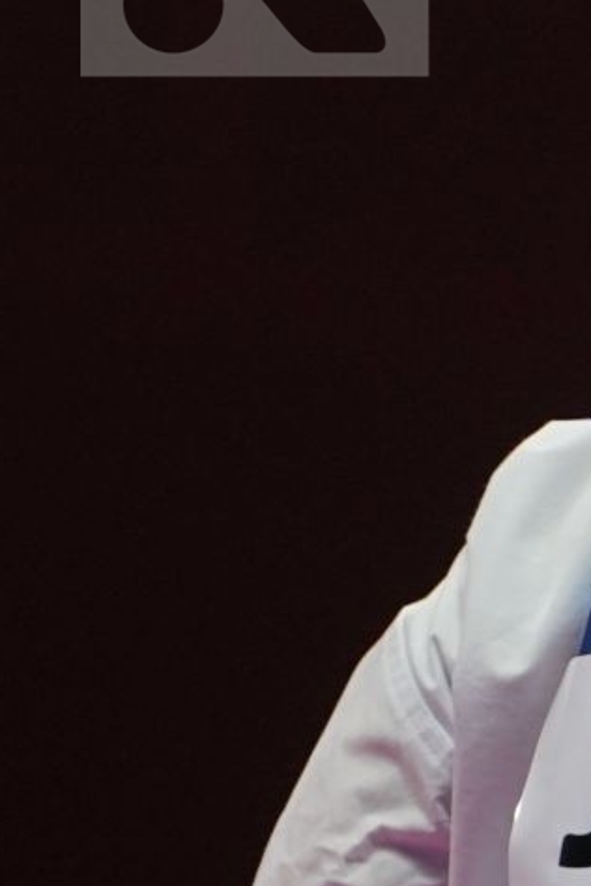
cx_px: 1522
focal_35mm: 1440
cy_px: 568
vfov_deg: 1.4
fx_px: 35457
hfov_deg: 1.0
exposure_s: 1/500
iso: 1000
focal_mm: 253
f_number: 4
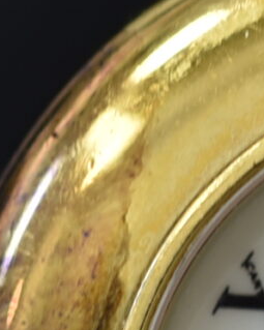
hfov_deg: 1.5
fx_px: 9947
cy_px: 460
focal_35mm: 1018
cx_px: 356
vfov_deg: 1.9
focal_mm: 90
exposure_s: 1/15
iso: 100
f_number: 6.3
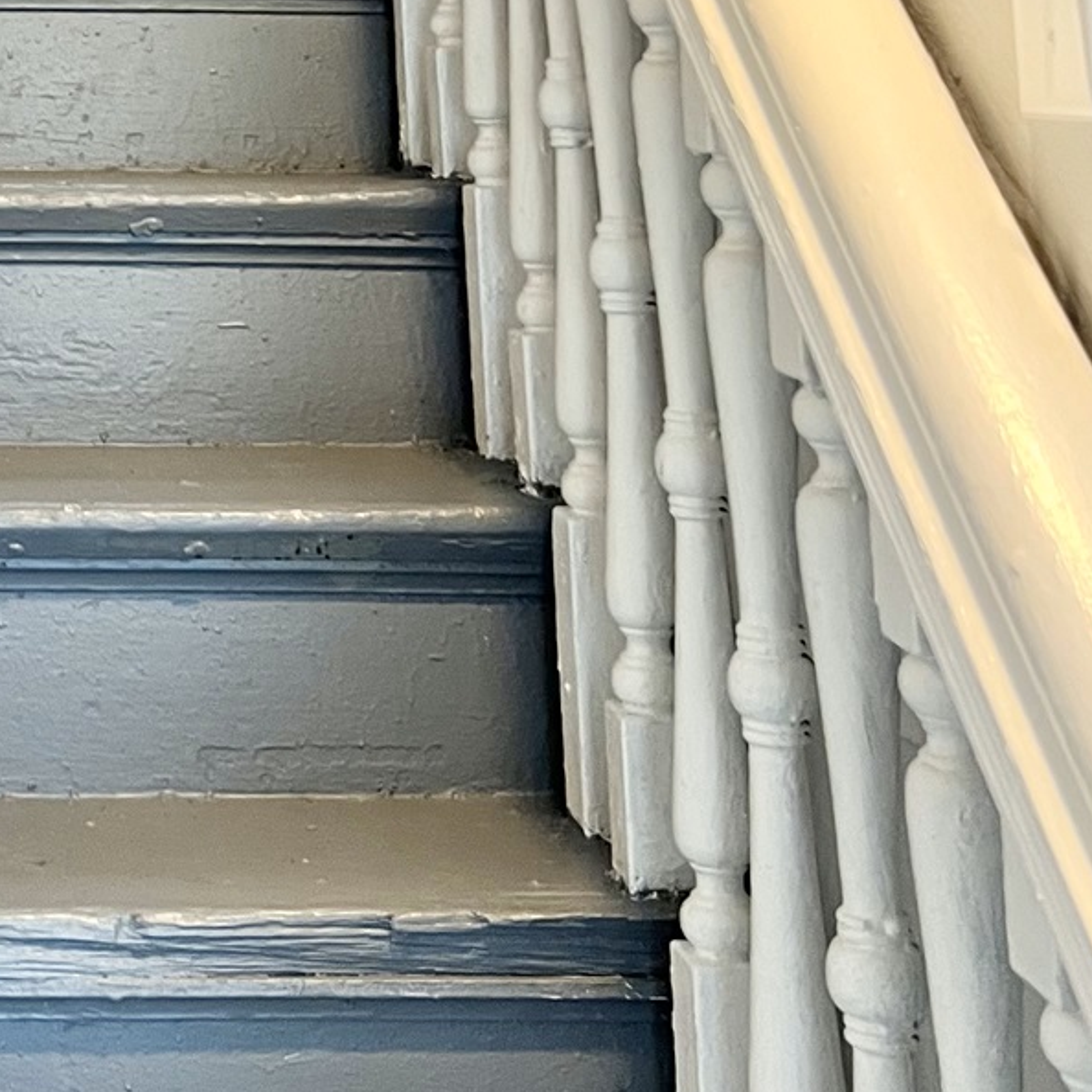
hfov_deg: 21.0
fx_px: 2784
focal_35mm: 78
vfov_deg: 20.5
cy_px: -270
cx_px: -145
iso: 200
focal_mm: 5.7
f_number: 1.5
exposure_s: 1/60
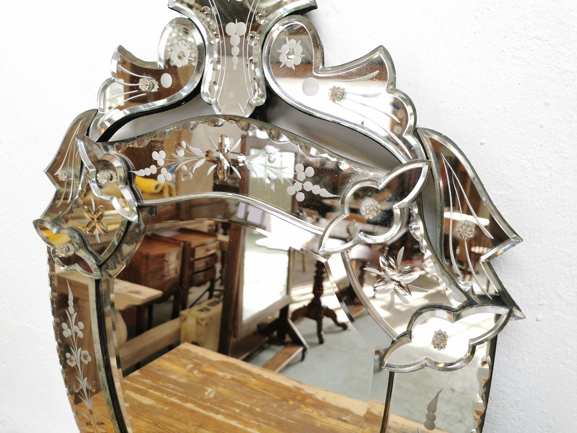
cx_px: 288
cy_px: 216
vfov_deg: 51.4
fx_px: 450
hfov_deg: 65.3
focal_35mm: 27
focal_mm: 5.58
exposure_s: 1/120
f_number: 1.8
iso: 50
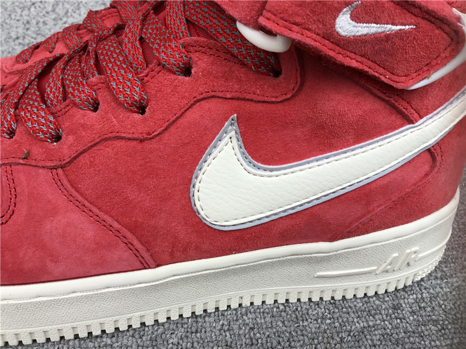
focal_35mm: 31
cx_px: 233
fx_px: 417
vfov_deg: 45.4
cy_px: 174
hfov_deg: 58.4
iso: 25
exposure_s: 1/100
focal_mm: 3.3
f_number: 2.4
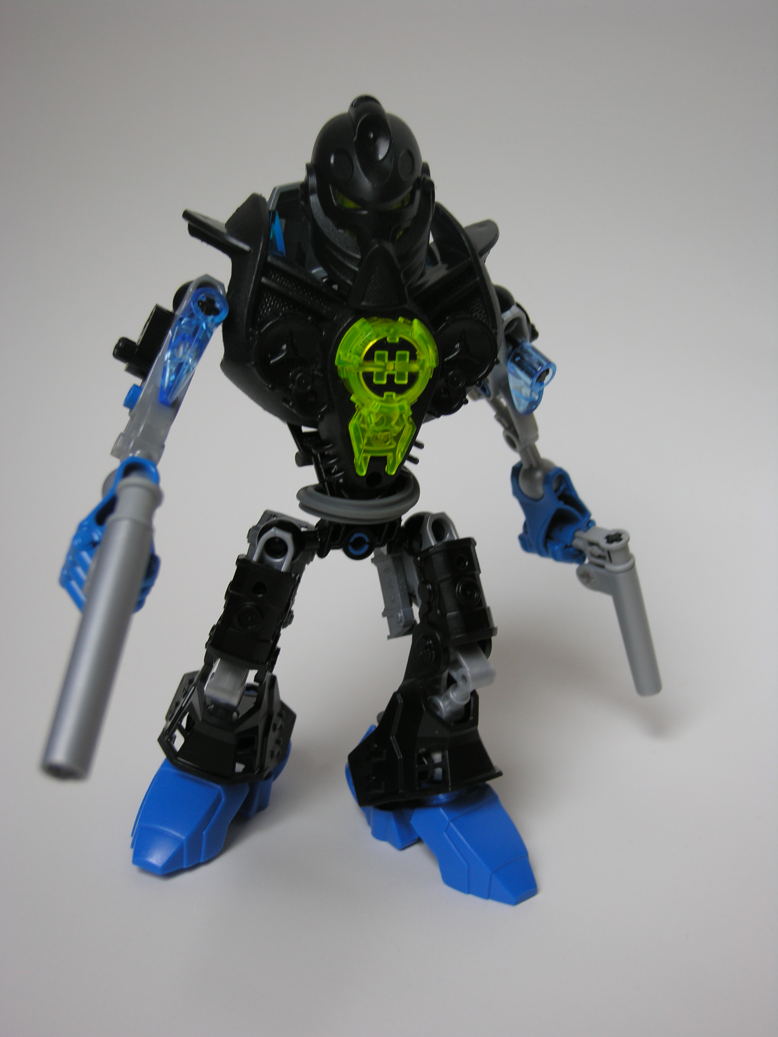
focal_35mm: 42
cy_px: 518
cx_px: 389
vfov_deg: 44.8
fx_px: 1259
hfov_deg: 34.3
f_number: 3.3
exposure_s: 1/6.6
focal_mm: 10.7
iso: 50
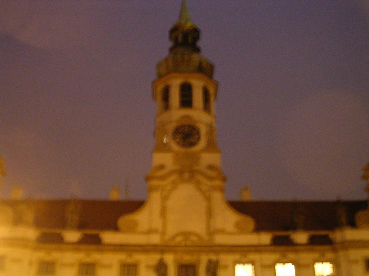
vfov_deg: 37.7
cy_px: 138
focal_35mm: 38
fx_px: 405
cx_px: 184
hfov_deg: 49.0
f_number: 2.8
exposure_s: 2
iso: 400
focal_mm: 5.8
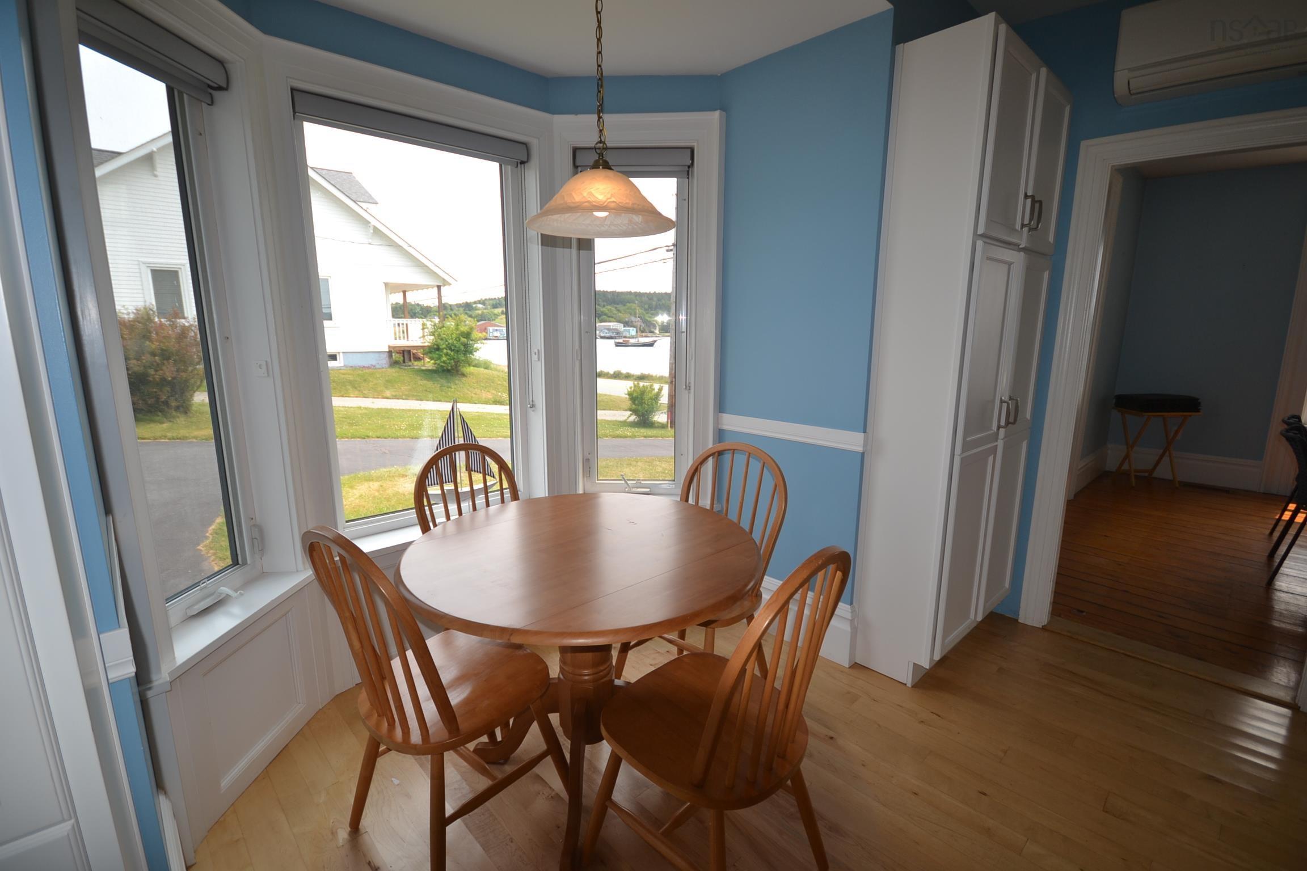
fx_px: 545
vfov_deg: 77.3
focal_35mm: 15
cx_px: 654
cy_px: 436
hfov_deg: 100.4
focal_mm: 10
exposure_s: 1/125
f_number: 4
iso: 100
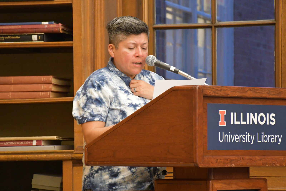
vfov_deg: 6.1
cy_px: 96
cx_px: 143
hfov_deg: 9.2
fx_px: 1780
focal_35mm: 224
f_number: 5.6
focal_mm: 112
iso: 3200
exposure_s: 1/80
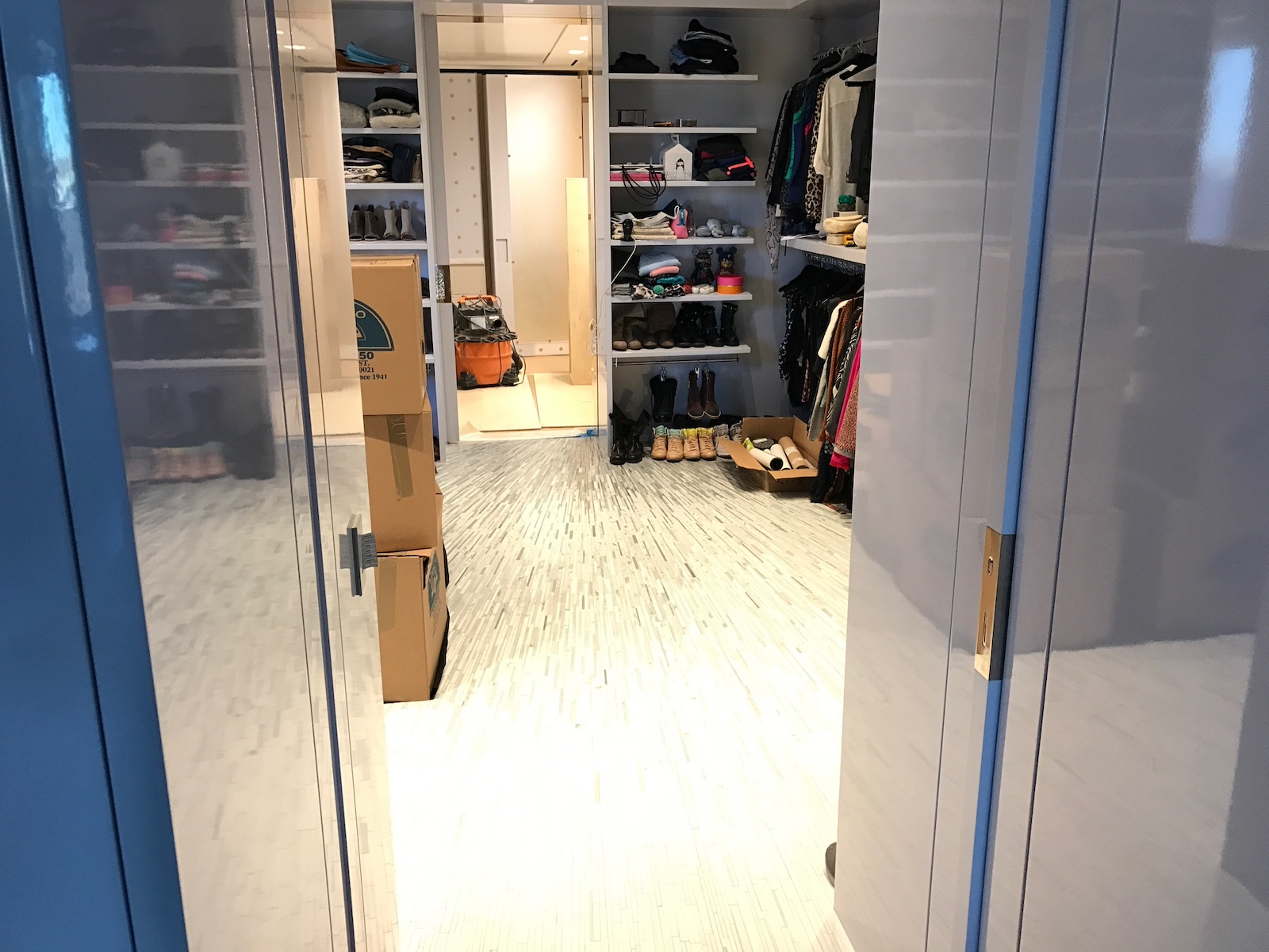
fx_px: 1026
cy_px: 476
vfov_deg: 49.7
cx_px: 634
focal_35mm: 28
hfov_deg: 63.4
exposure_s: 1/20
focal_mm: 3.99
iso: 40
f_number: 1.8
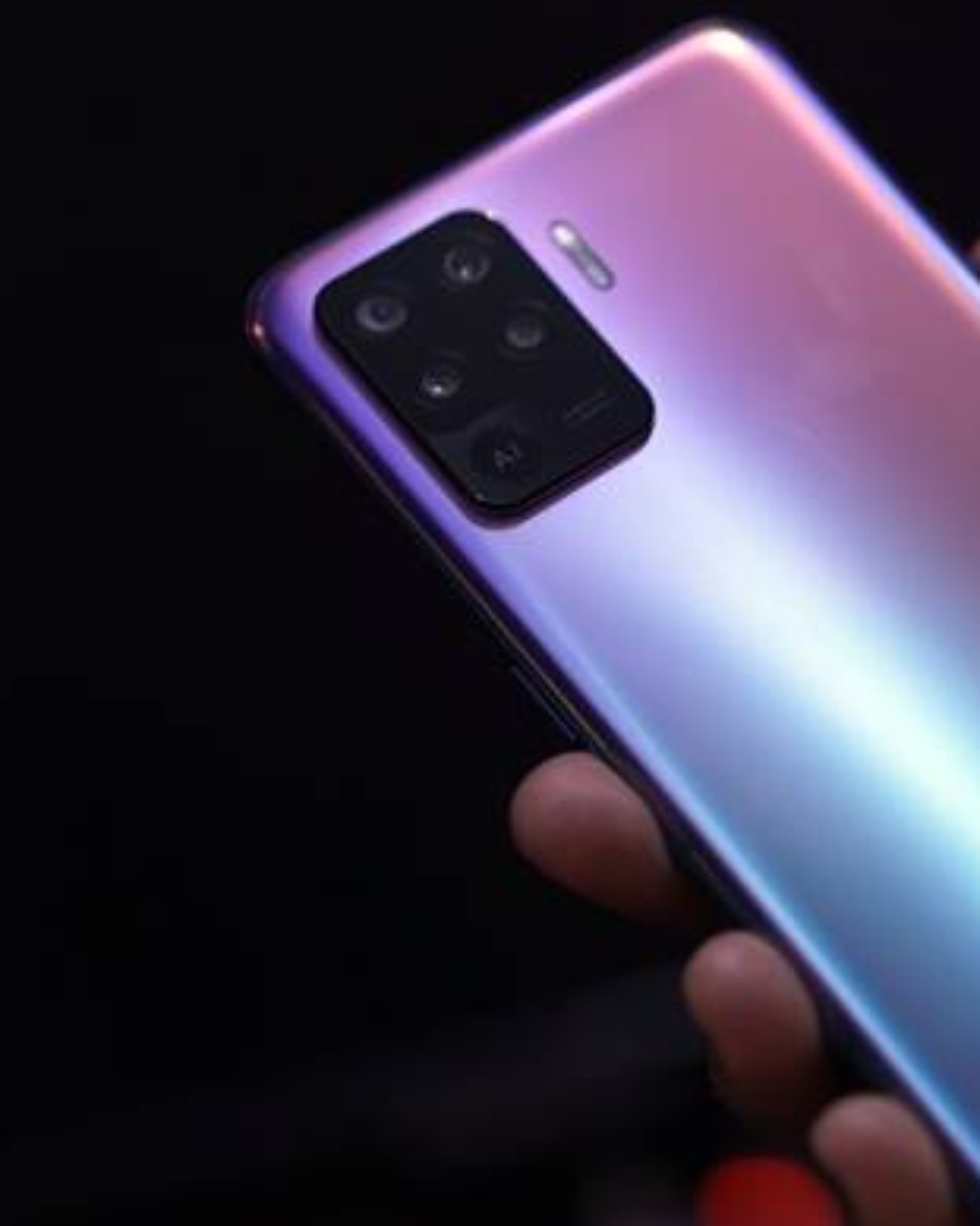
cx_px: 1097
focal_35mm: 162
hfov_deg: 9.4
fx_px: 5876
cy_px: 632
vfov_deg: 11.9
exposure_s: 1/100
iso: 500
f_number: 1.4
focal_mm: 56
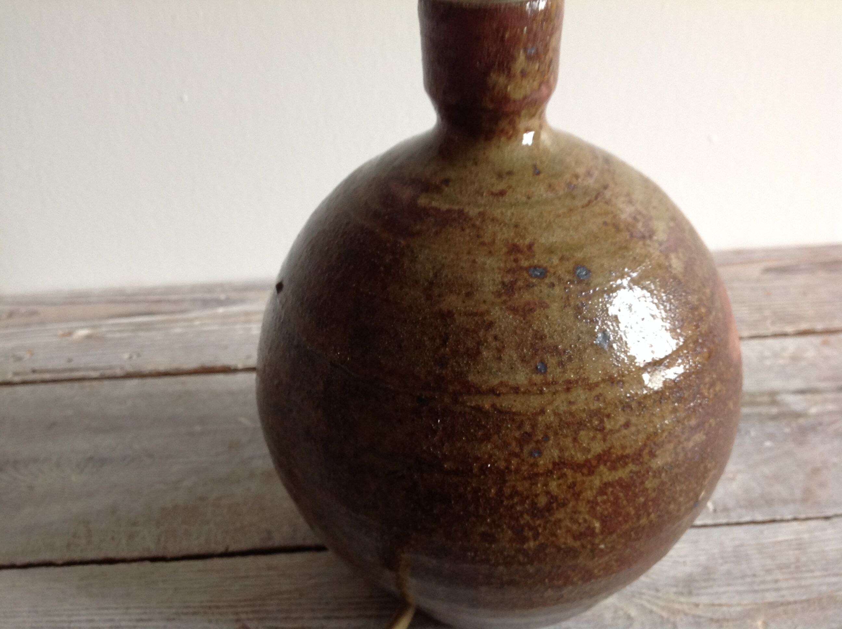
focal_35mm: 35
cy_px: 314
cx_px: 421
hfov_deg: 52.7
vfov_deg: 40.6
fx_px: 850
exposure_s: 1/15
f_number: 2.4
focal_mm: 4.28
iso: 125
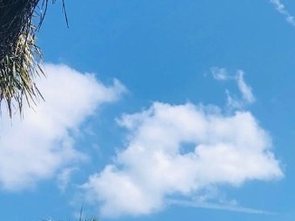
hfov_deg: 21.1
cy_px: 259
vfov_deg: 16.1
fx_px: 749
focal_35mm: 88
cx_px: 328
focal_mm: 4
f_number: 1.8
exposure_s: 1/3205
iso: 25
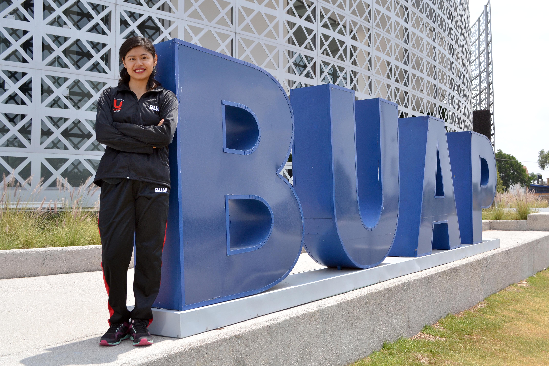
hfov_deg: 57.2
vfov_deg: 40.0
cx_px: 274
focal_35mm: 33
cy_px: 183
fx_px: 503
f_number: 7.1
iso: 250
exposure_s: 1/640
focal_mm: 22
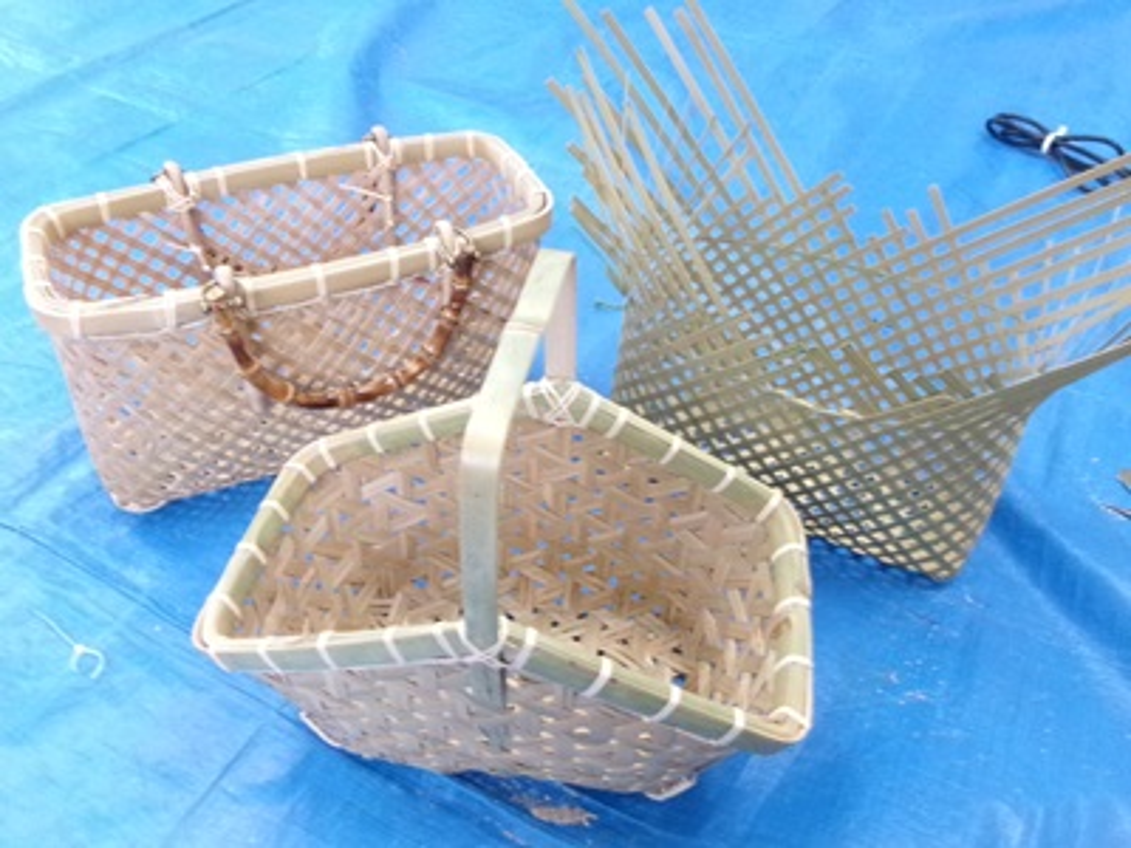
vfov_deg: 49.7
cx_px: 566
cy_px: 424
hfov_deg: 63.4
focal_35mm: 28
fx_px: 915
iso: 602
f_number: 3.9
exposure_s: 1/17
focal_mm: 5.1
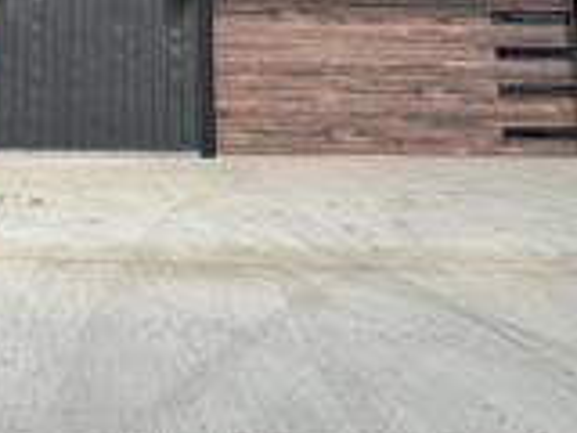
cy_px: -11
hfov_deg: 48.6
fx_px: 583
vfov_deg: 36.2
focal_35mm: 35
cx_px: 90
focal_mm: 2.22
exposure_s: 1/1567
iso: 40
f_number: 2.2
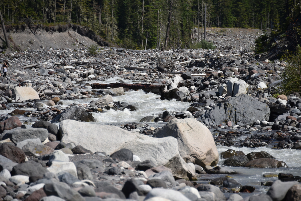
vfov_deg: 6.5
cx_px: 150
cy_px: 100
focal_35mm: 210
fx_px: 1756
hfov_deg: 9.8
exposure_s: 1/640
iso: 100
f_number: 6.3
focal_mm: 210
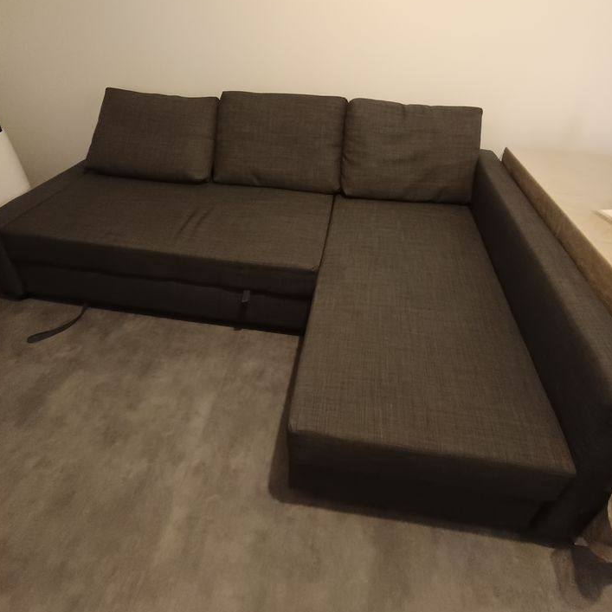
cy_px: 213
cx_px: 319
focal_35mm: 20
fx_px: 400
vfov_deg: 73.0
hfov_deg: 74.8
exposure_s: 1/33.3
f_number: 2.2
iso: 872
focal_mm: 1.65
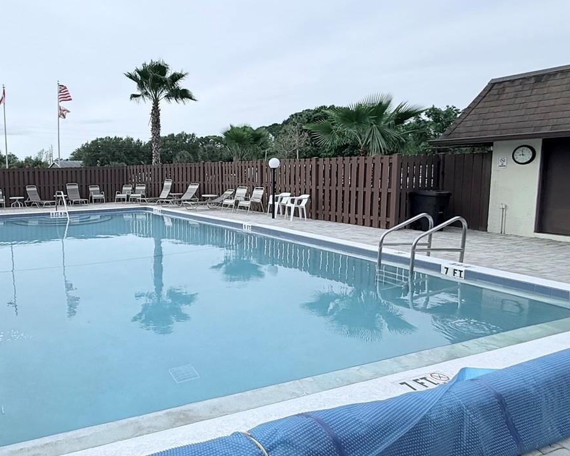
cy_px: 215
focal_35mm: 25
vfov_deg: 56.8
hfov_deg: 63.2
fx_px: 422
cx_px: 127
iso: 50
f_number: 2.2
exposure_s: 1/1534
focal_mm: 2.22
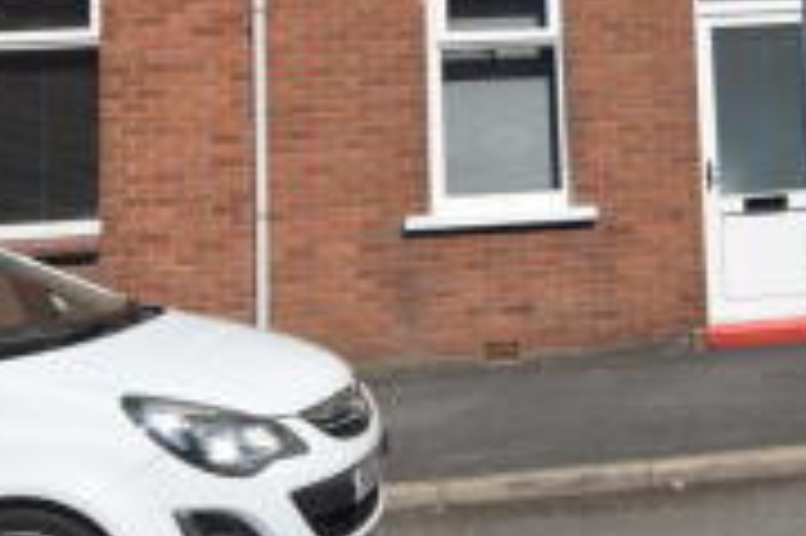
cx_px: 752
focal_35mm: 48
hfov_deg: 37.9
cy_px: 7
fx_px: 1074
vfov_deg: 26.6
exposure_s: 1/400
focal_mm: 12
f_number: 10
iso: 200
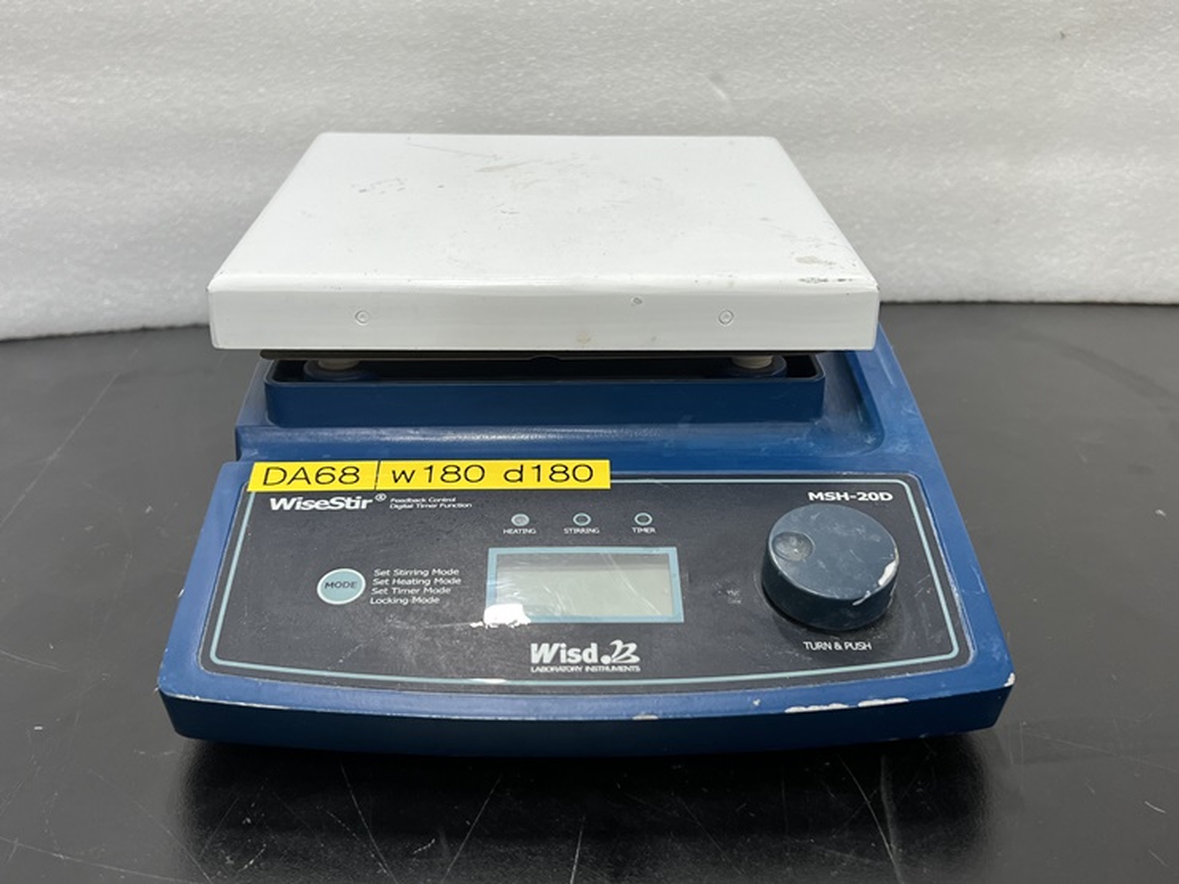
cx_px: 590
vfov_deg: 53.1
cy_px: 442
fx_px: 886
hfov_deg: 67.3
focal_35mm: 26
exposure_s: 1/120
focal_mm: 5.7
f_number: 1.5
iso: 100
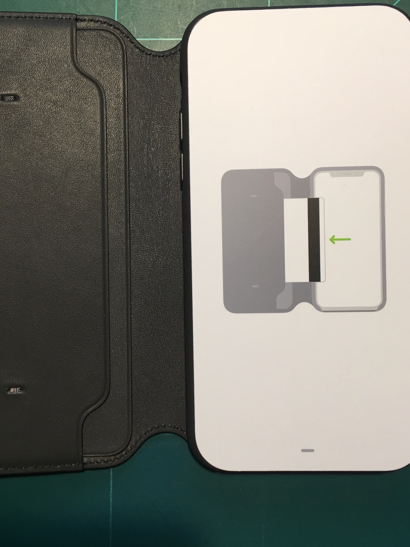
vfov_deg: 49.0
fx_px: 600
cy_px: 261
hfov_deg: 37.6
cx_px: 165
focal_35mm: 38
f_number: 2.2
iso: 32
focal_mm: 4.15
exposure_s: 1/17
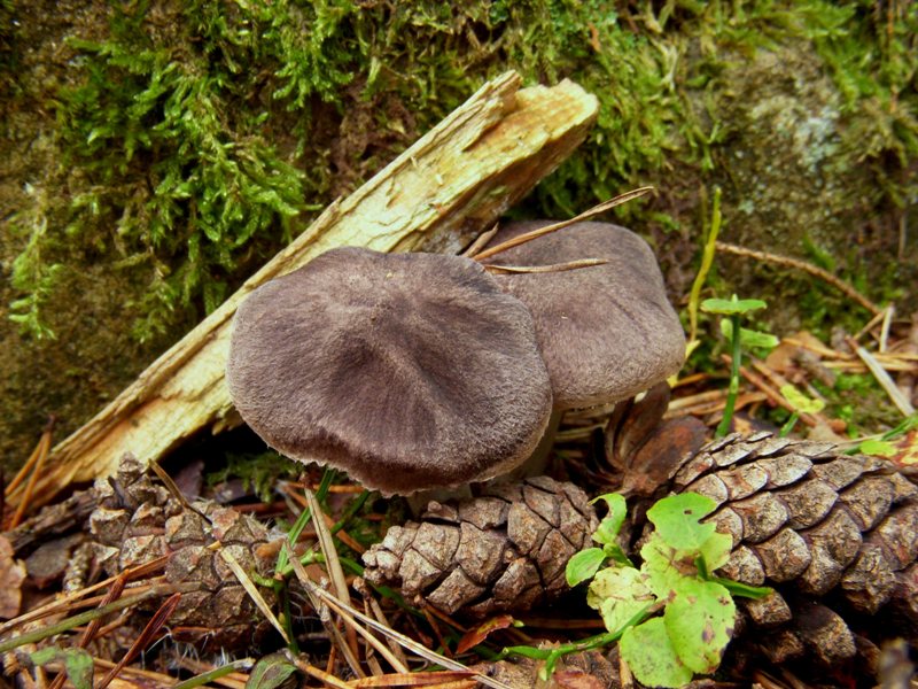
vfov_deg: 25.7
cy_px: 344
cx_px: 459
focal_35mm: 57
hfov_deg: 33.8
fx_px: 1512
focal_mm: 9.4
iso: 200
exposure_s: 1/30
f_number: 3.6
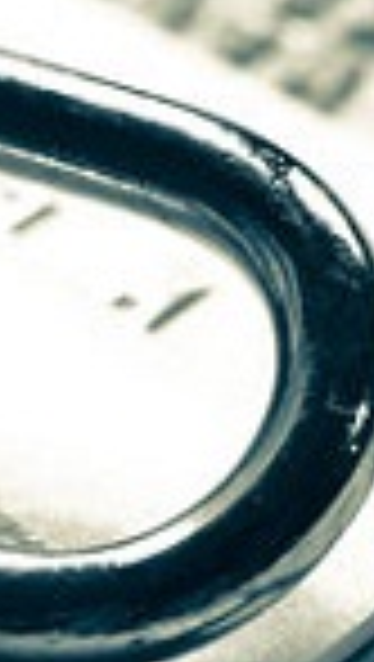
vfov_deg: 4.6
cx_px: 54
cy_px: 241
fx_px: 8260
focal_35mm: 470
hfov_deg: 2.6
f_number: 7.1
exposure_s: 1/5
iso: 100
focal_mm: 55
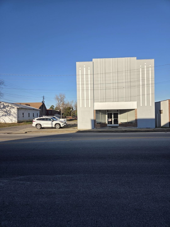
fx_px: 151
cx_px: 85
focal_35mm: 23
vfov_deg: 73.9
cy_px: 114
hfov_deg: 58.9
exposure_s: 1/5399
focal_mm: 5.4
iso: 80
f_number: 1.8
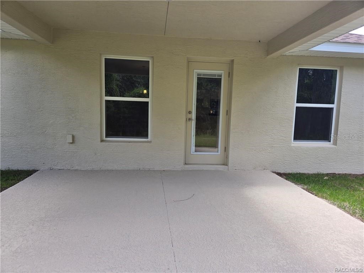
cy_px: 136
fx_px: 242
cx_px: 182
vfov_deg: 58.9
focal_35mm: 23
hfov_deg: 73.9
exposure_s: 1/338
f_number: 1.8
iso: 25
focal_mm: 5.4
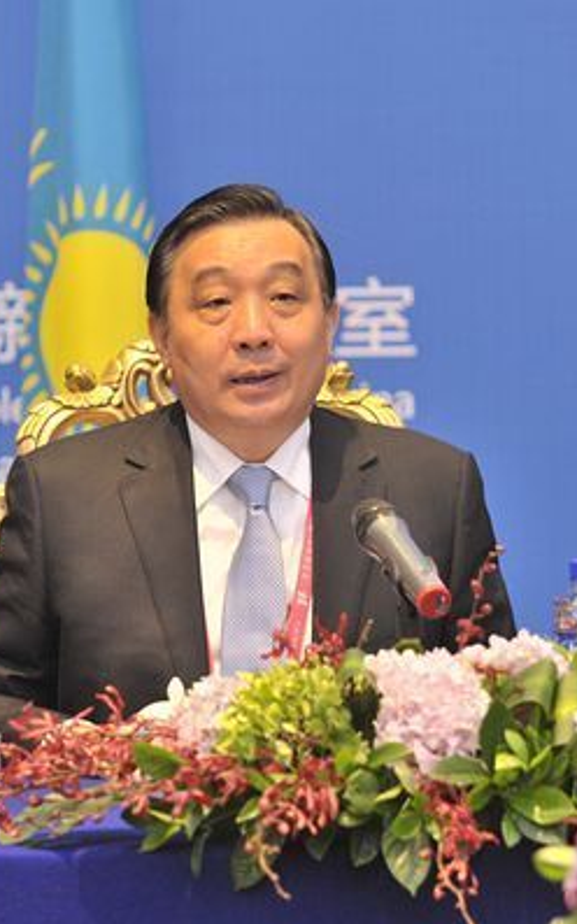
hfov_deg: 3.2
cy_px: 462
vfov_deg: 5.1
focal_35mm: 416
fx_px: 10470
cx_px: 256
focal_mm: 270
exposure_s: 1/80
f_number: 5.6
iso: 3200
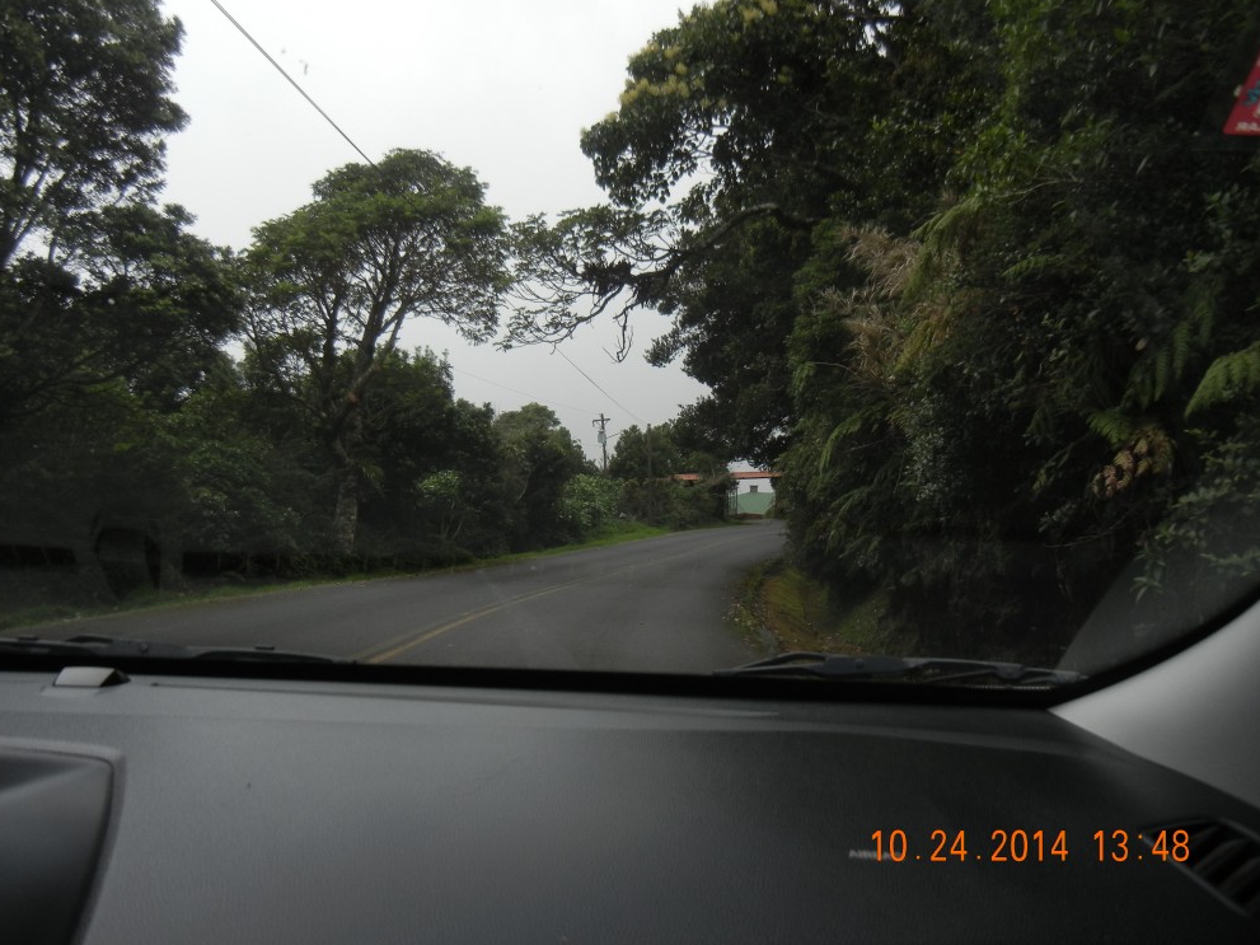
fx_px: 1128
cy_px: 459
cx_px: 618
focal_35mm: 31
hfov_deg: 58.4
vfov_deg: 45.4
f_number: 3.5
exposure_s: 1/635
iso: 160
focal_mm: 5.4
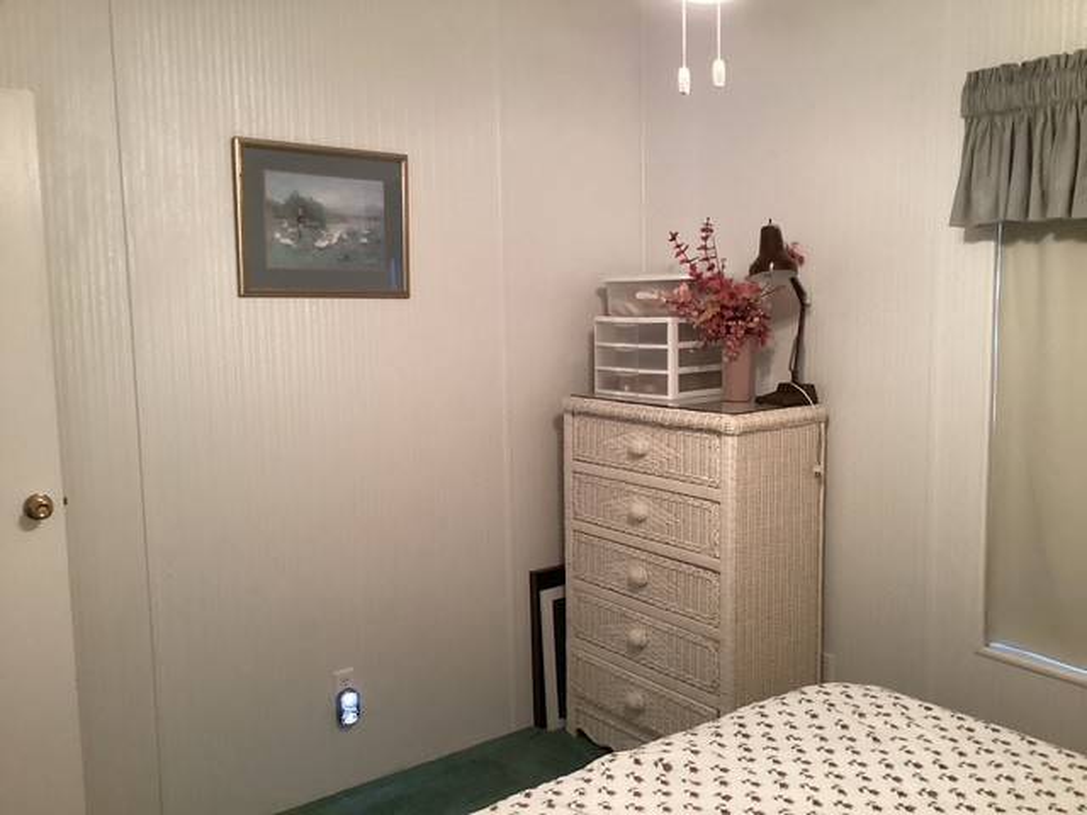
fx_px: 973
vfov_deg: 45.4
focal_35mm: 31
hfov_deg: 58.4
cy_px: 408
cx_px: 544
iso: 320
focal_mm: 3.3
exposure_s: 1/50
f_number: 2.4
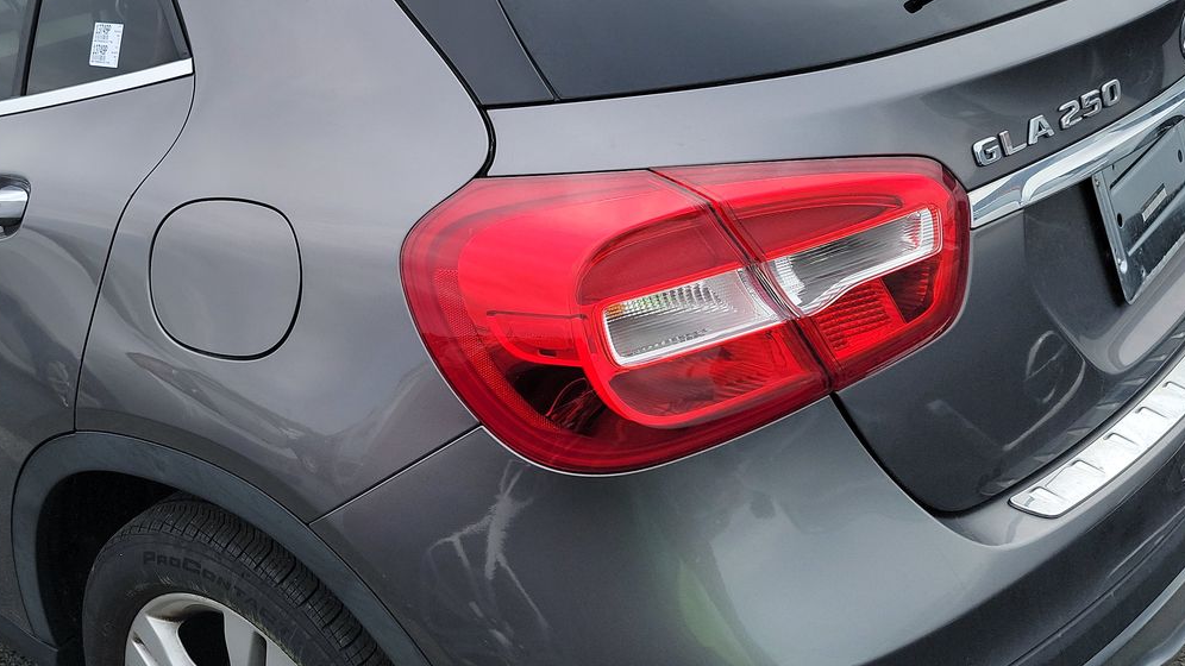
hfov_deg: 46.9
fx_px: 1320
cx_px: 325
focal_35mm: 42
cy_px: 238
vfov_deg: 28.2
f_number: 1.8
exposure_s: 1/604
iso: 50
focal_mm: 6.7
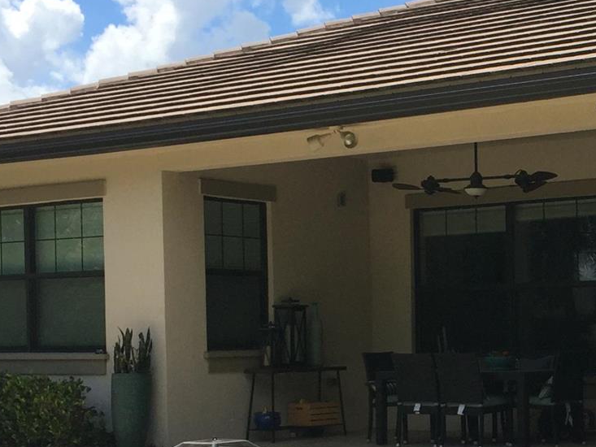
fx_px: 1395
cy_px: 354
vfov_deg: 18.1
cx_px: 587
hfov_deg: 23.2
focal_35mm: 81
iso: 32
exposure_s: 1/2639
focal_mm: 4.15
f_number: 2.2
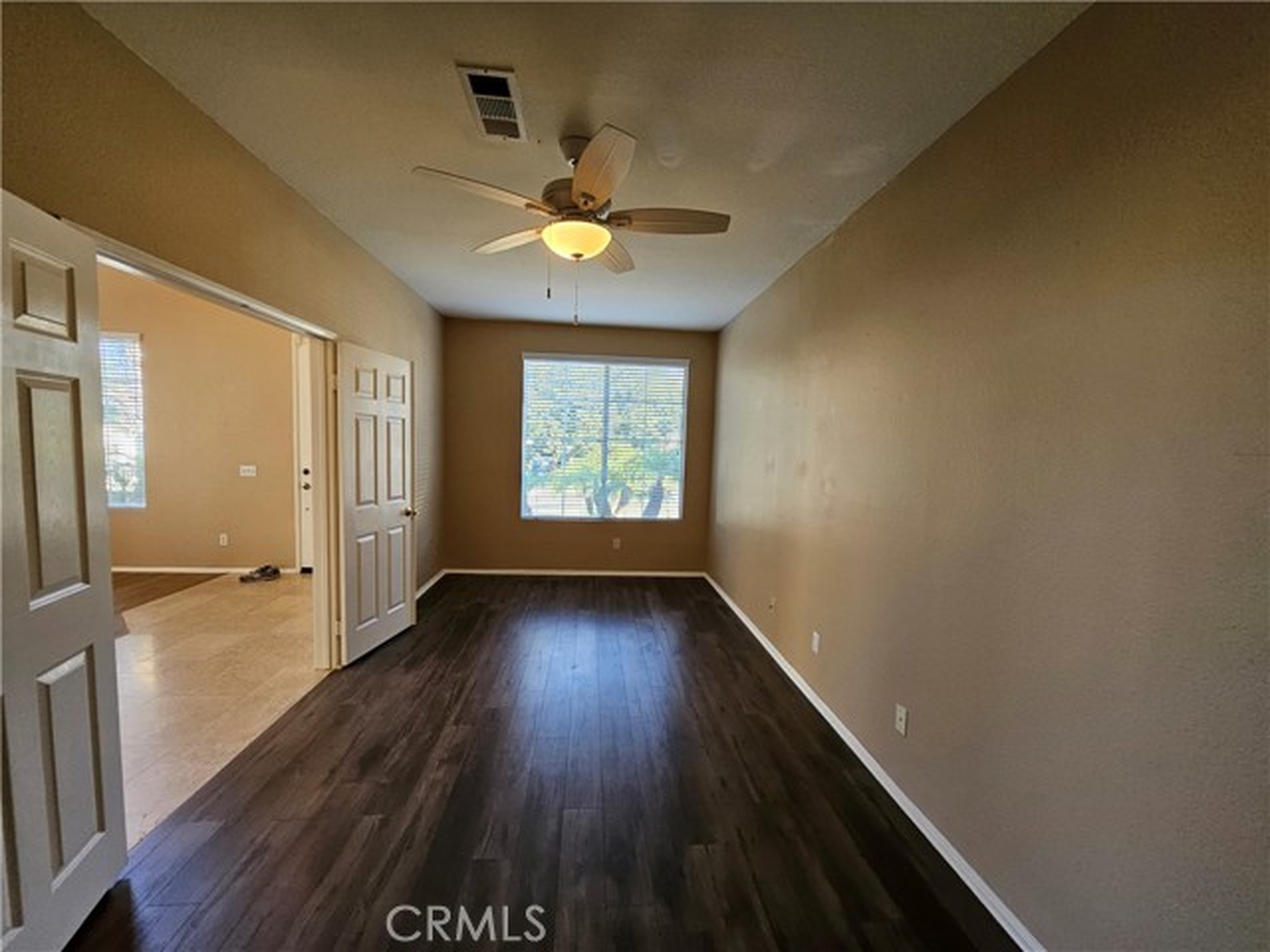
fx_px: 477
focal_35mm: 13
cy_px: 476
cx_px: 635
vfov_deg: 89.9
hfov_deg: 106.2
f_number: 2.2
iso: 160
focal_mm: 1.74
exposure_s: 1/60
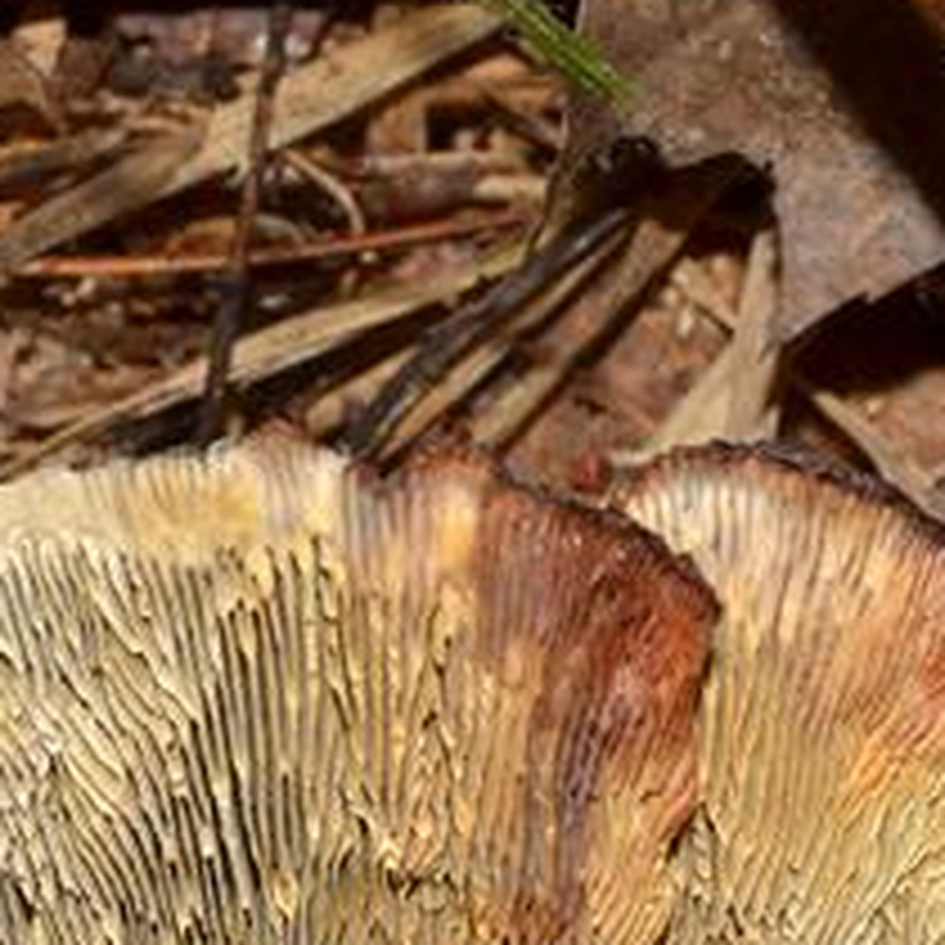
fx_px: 5930
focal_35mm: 192
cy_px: 1012
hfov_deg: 9.1
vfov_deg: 9.0
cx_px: 292
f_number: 13
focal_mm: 44
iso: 400
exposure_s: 1/200
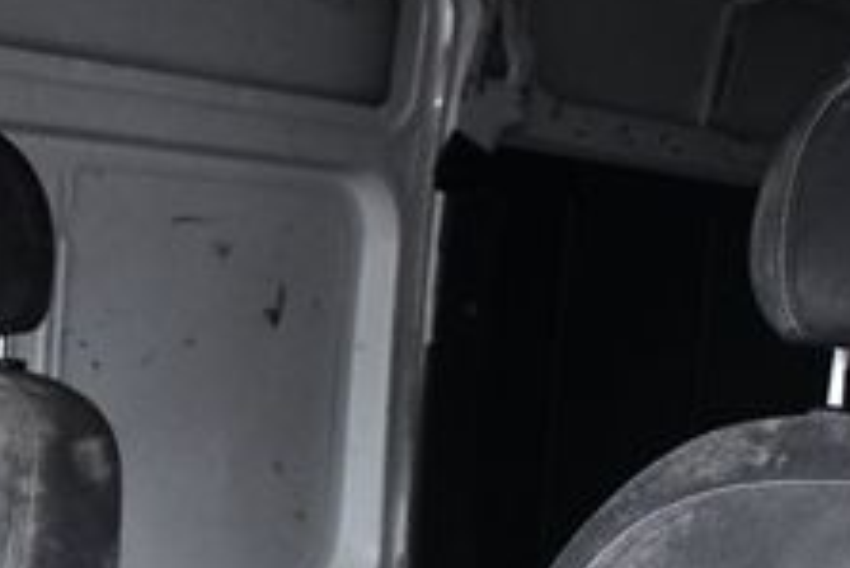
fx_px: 2032
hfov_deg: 23.6
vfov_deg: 15.4
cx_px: 476
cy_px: 663
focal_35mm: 86
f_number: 3.5
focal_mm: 20
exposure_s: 1/100
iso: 3200
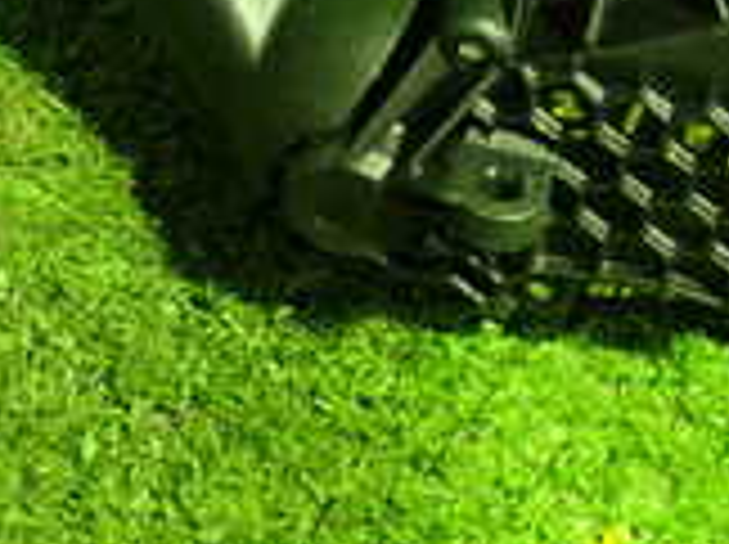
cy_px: -175
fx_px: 3196
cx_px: 297
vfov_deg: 9.6
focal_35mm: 152
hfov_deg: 13.0
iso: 800
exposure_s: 1/25
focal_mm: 7.31
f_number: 2.8
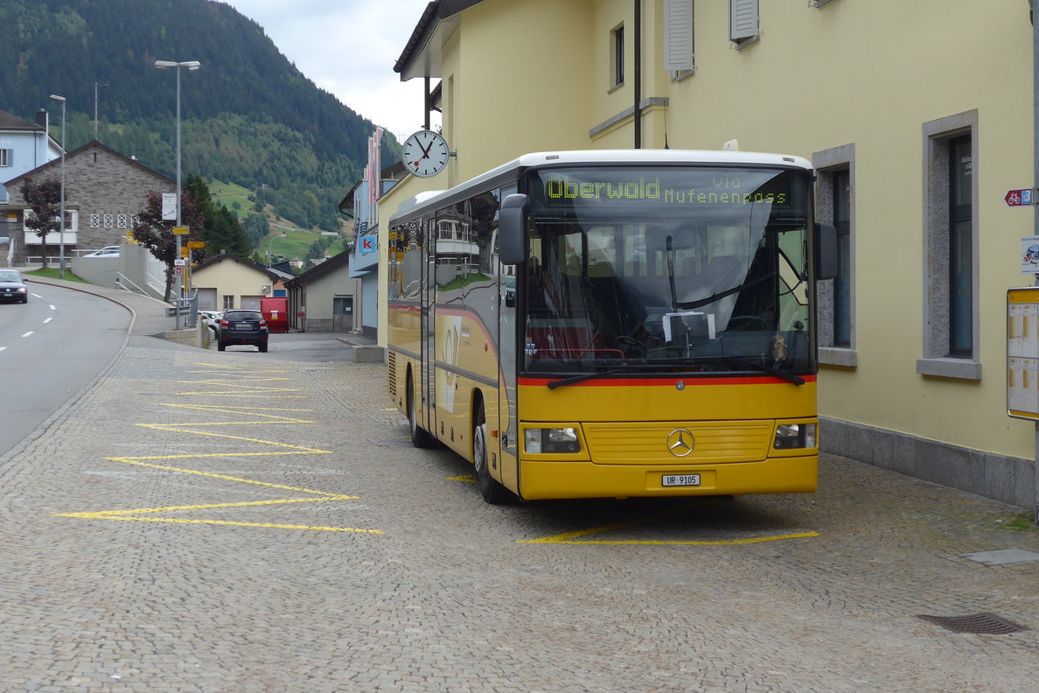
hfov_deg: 32.4
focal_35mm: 62
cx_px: 521
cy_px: 300
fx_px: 1789
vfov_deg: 21.9
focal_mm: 12
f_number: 3.5
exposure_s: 1/500
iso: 80
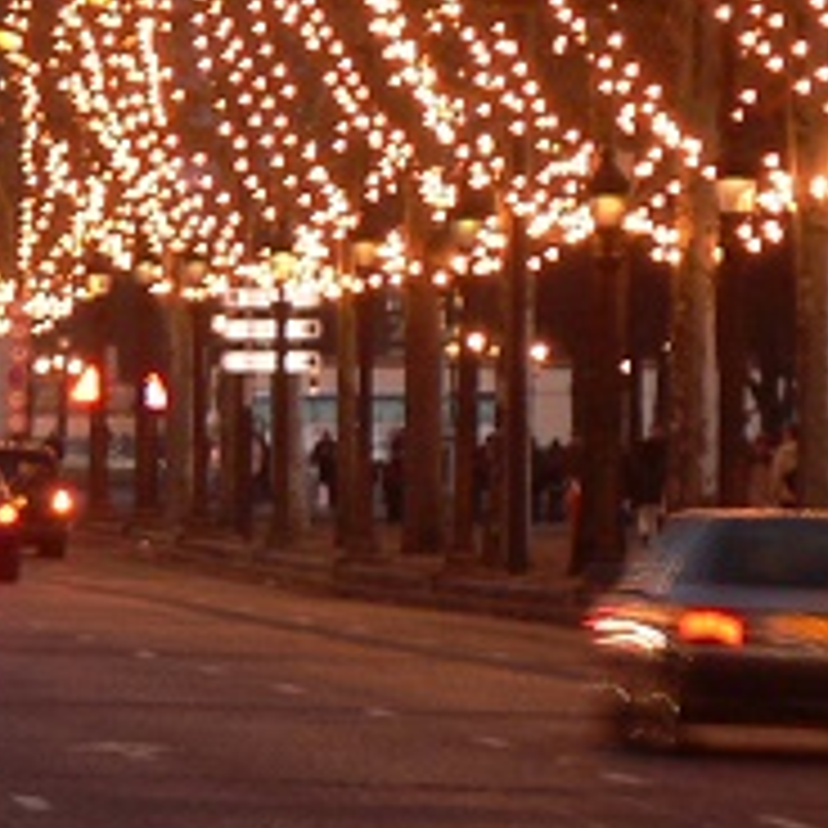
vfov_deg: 4.0
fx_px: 11853
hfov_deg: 4.0
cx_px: -724
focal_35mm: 438
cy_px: -200
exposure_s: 1/5
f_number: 3.2
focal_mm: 21.6
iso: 80
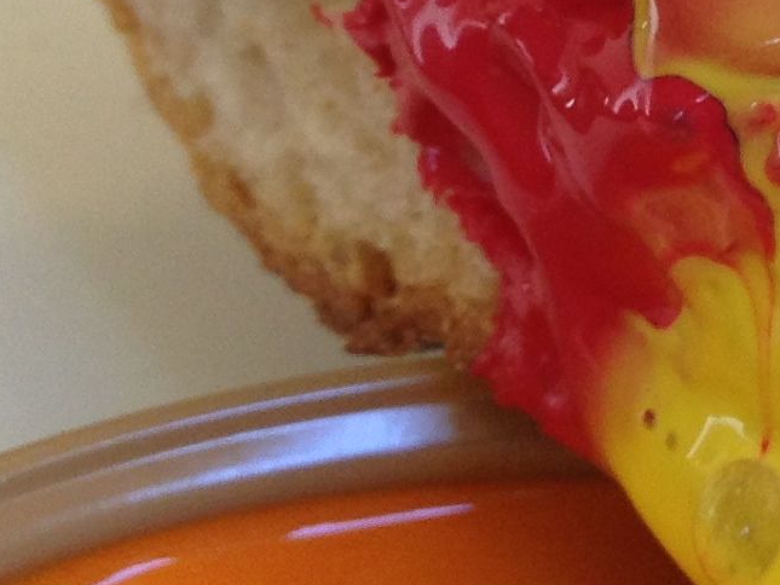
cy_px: 36
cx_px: 1350
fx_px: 3989
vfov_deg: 8.4
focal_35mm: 177
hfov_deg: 10.6
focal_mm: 4.28
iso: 64
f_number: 2.4
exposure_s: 1/40
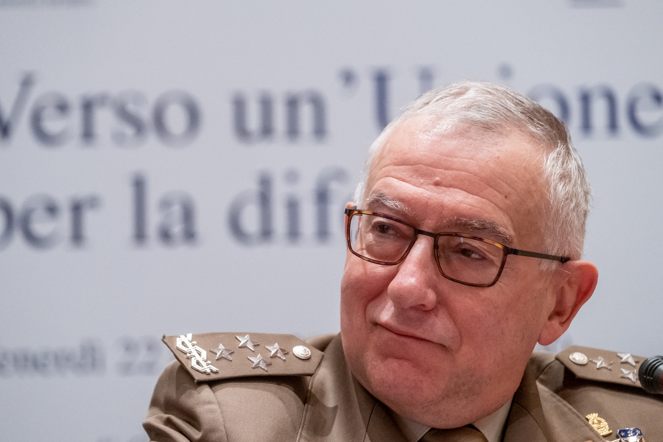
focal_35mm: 179
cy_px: 231
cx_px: 309
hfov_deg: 11.5
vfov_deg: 7.7
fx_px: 3296
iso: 5000
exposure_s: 1/280
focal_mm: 106
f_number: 2.8
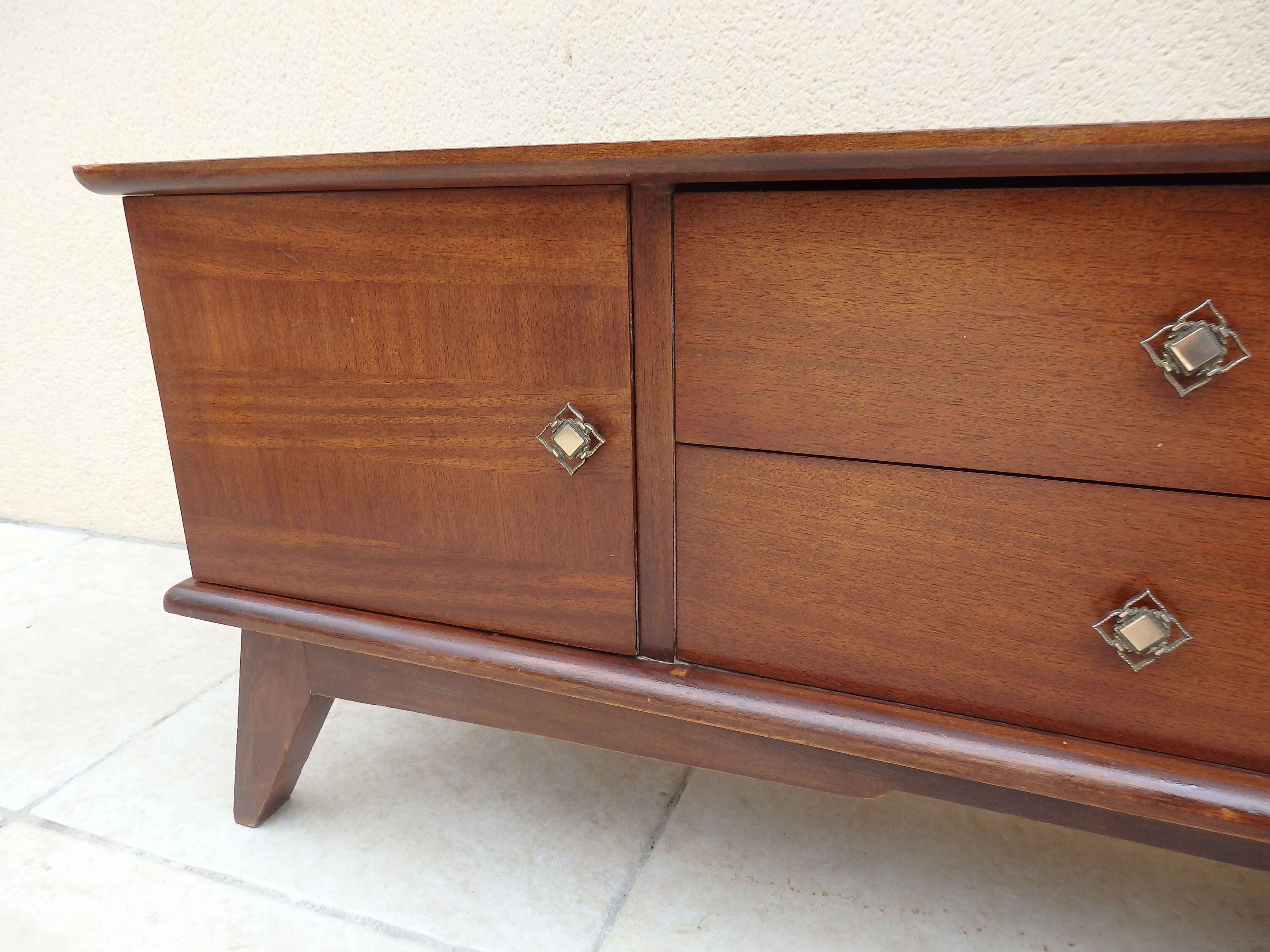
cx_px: 635
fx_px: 917
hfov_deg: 69.4
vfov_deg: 54.9
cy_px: 476
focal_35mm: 25
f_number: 3
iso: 125
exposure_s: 1/125
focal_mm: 4.5
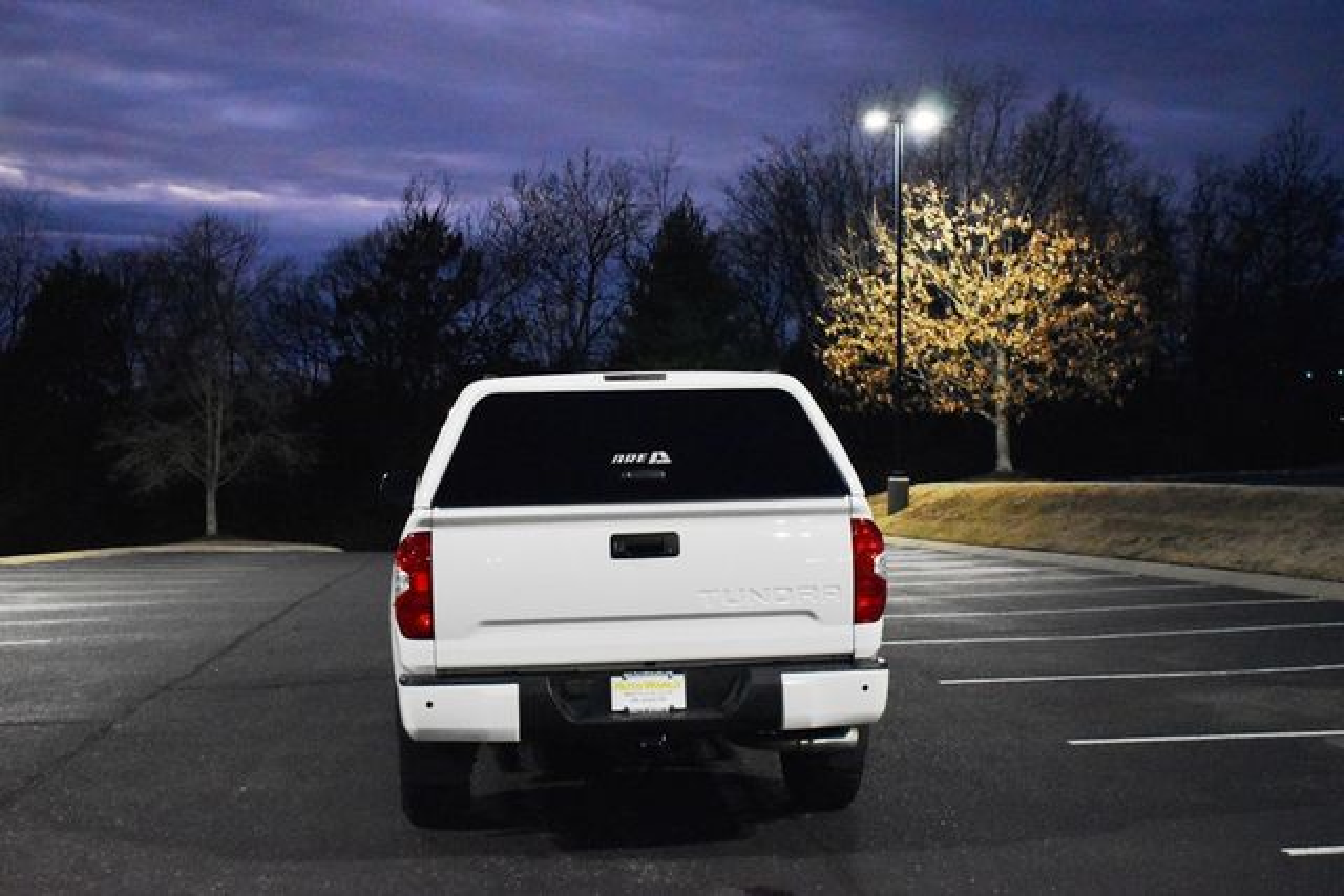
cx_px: 672
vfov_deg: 29.0
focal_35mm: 46
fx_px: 1736
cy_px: 448
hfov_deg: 42.3
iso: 4000
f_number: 4.2
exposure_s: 1/125
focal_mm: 31
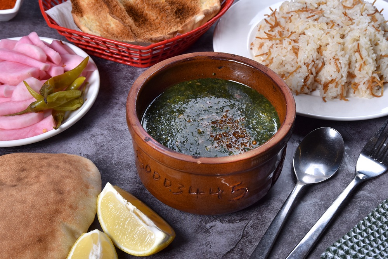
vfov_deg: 23.4
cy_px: 130
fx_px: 625
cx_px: 194
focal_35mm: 58
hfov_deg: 34.5
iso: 200
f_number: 10
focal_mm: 58
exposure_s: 1/125
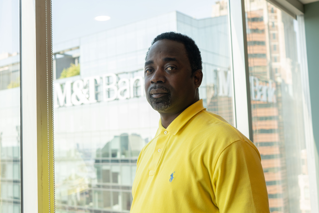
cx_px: 160
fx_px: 372
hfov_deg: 46.4
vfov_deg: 31.9
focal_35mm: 42
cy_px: 106
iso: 320
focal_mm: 28
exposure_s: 1/160
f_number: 3.5
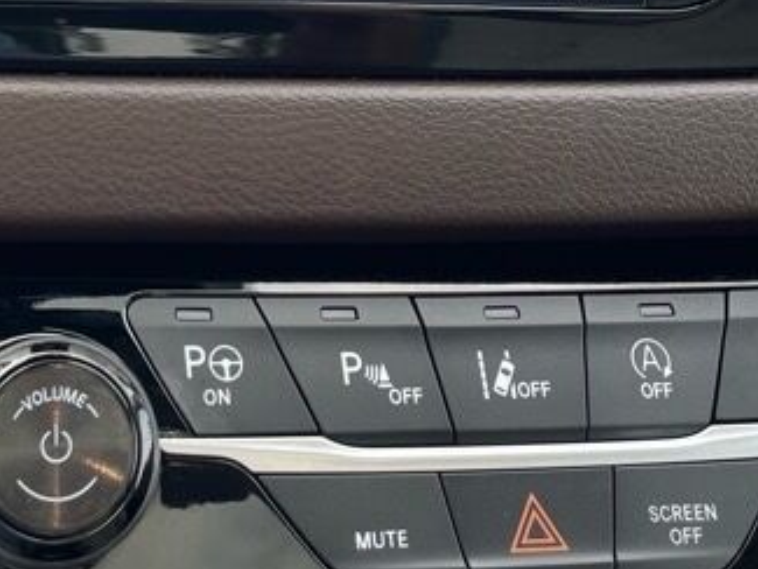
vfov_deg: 16.5
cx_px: 184
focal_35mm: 82
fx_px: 1796
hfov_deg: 23.6
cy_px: -273
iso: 32
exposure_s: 1/127
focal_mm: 4.2
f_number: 1.6
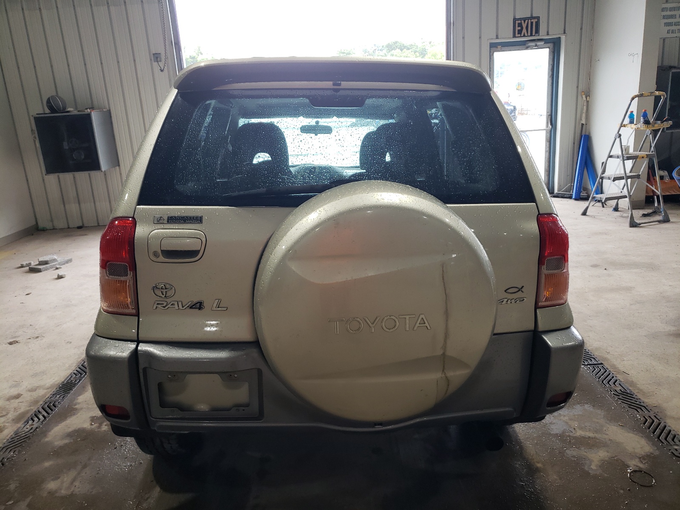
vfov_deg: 53.1
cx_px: 340
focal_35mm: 26
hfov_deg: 67.3
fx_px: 511
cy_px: 255
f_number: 1.5
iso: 72
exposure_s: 1/120
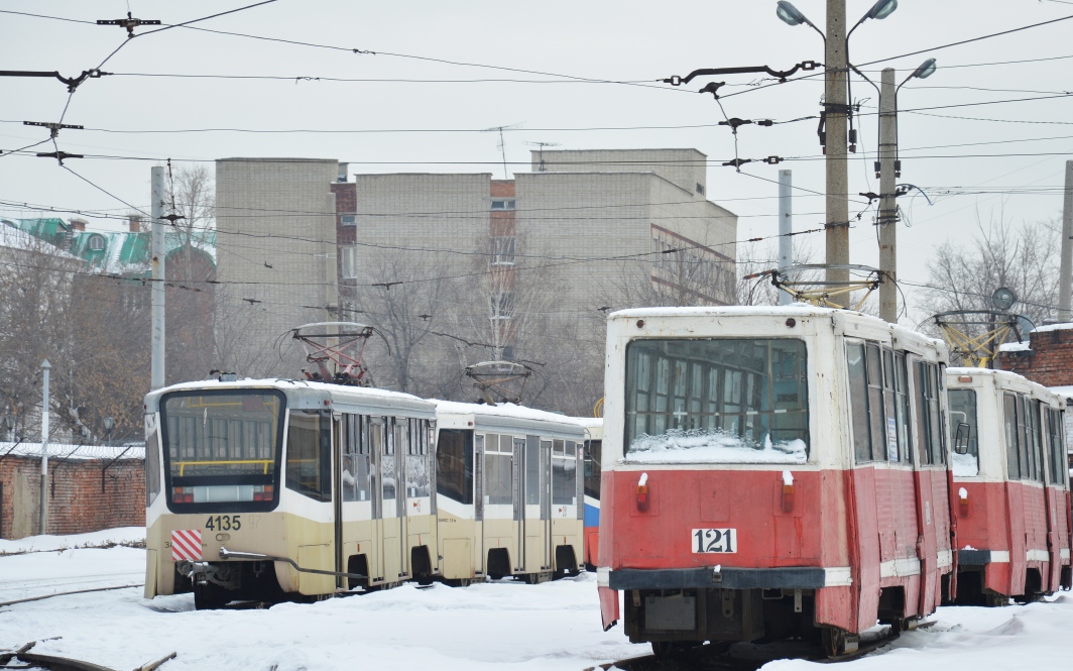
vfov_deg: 7.8
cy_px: 322
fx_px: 4942
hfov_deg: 12.4
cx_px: 602
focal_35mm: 169
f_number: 5.6
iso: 100
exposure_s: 1/200
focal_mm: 98
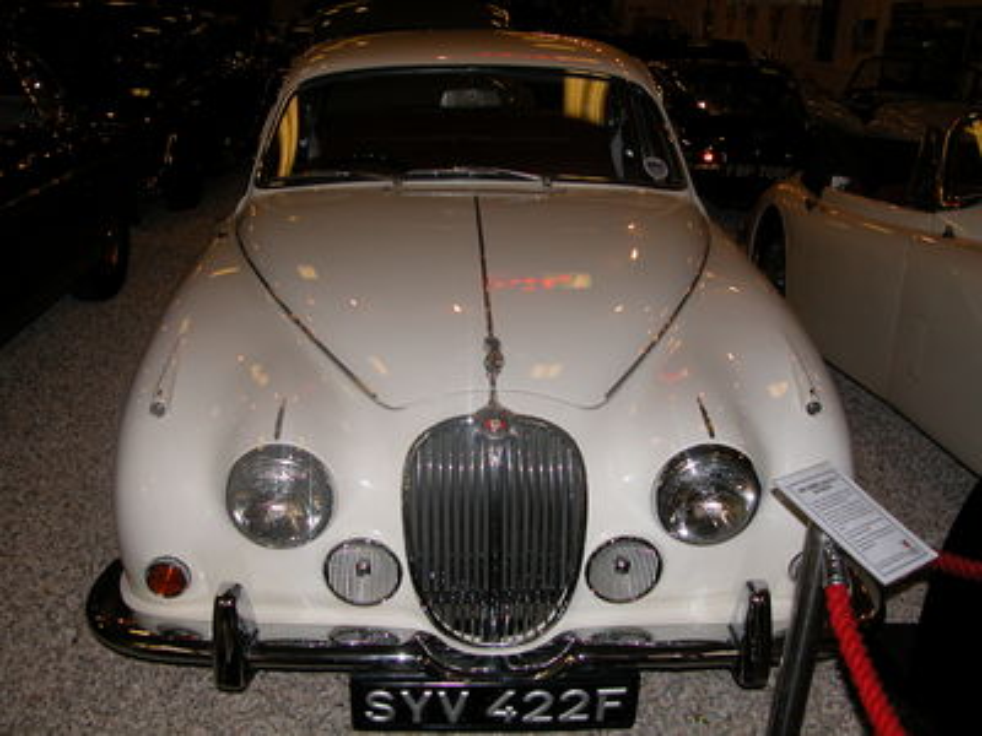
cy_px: 368
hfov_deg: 52.6
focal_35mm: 35
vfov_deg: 40.7
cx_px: 491
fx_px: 993
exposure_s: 1/60
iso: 100
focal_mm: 8.9
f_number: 2.8
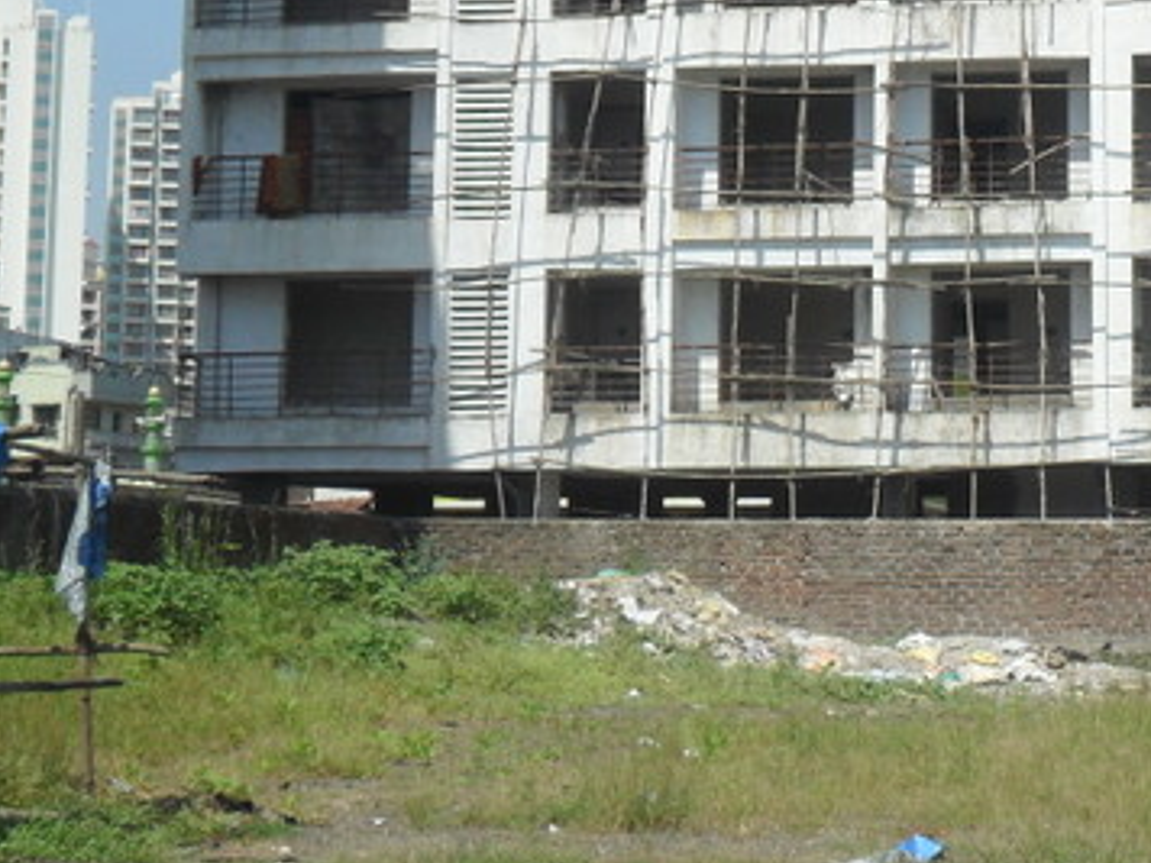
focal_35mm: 99
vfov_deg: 14.8
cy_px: 113
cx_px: 1287
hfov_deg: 19.0
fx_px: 3292
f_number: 4.5
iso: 100
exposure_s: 1/1000
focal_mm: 7.8
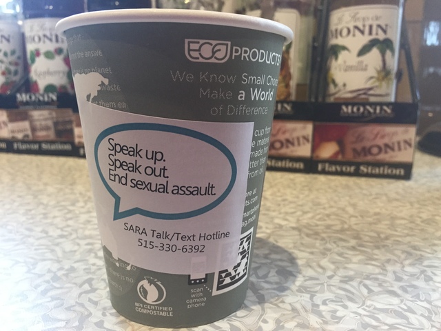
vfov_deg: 48.2
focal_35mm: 29
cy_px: 166
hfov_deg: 61.7
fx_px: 369
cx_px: 220
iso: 160
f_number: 2.2
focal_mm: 4.15
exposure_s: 1/30
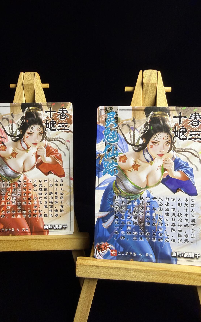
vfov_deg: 70.4
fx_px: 228
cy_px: 161
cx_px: 93
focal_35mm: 26
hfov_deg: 47.6
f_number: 2.2
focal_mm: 2.22
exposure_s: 1/100
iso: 125
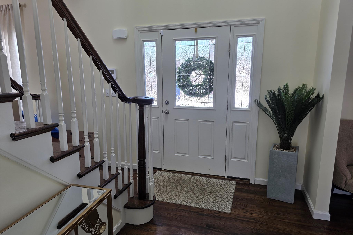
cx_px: 177
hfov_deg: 73.7
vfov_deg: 53.1
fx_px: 235
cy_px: 121
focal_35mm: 24
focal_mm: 6.3
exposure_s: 1/120
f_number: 1.7
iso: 32
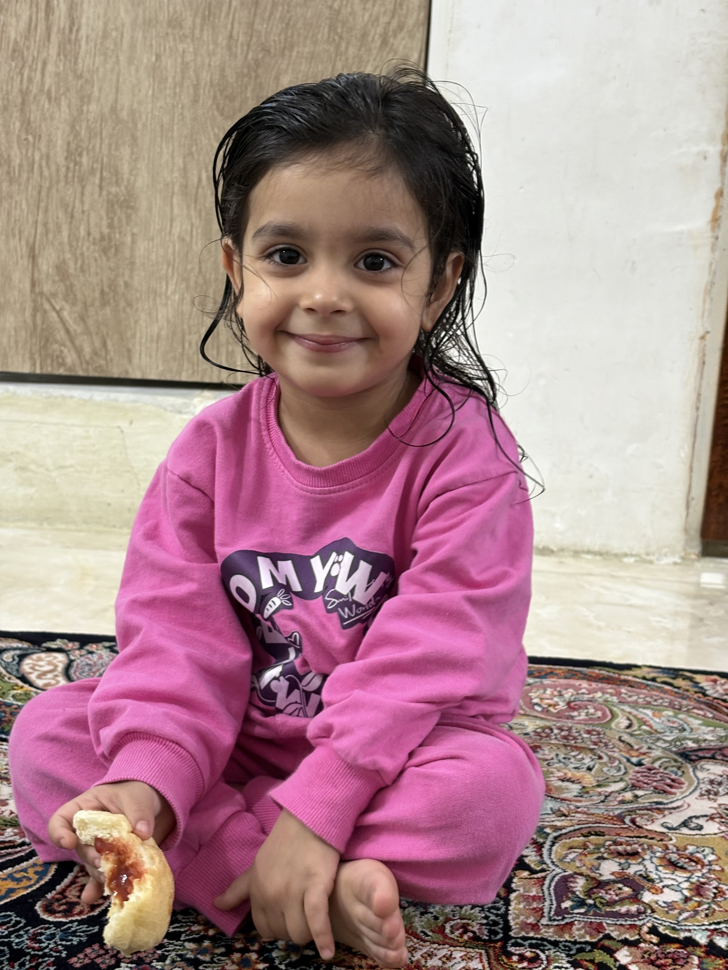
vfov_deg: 36.8
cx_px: 364
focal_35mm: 52
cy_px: 485
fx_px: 1458
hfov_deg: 28.0
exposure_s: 1/33
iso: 125
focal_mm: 5.96
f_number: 1.6
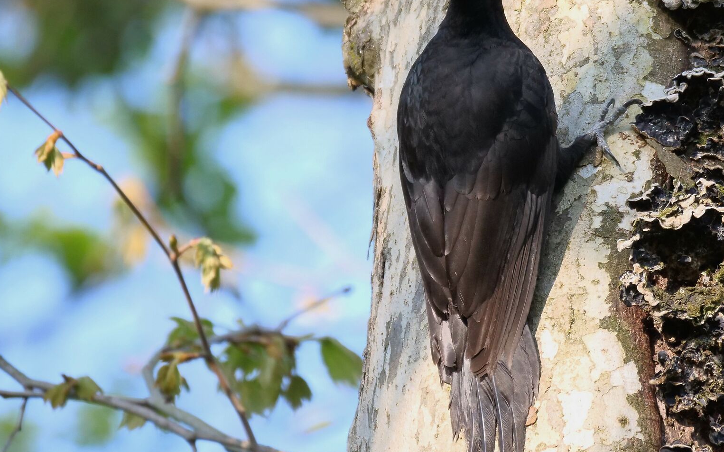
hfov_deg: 1.6
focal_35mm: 1334
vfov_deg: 1.0
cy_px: 66
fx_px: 26324
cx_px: 467
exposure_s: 1/640
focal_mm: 400
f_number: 6.3
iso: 1600
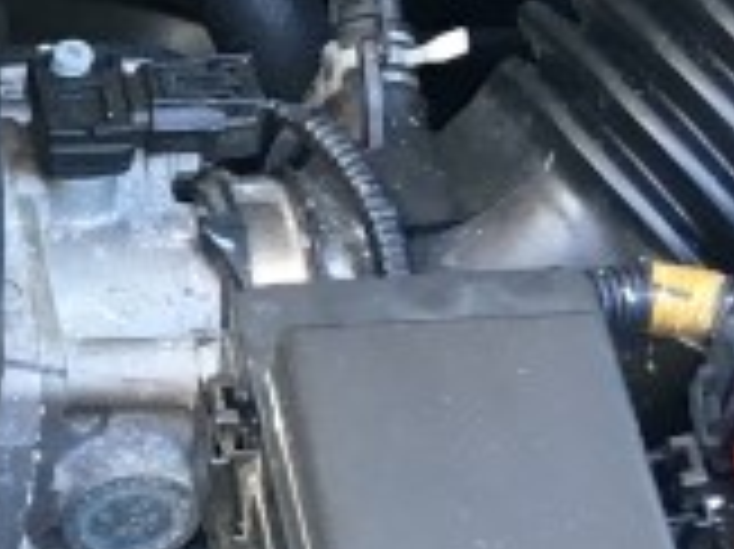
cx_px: -707
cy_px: 536
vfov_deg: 8.1
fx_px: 3856
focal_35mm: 182
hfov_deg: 10.1
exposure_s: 1/30
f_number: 2.2
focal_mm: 4.15
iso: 40
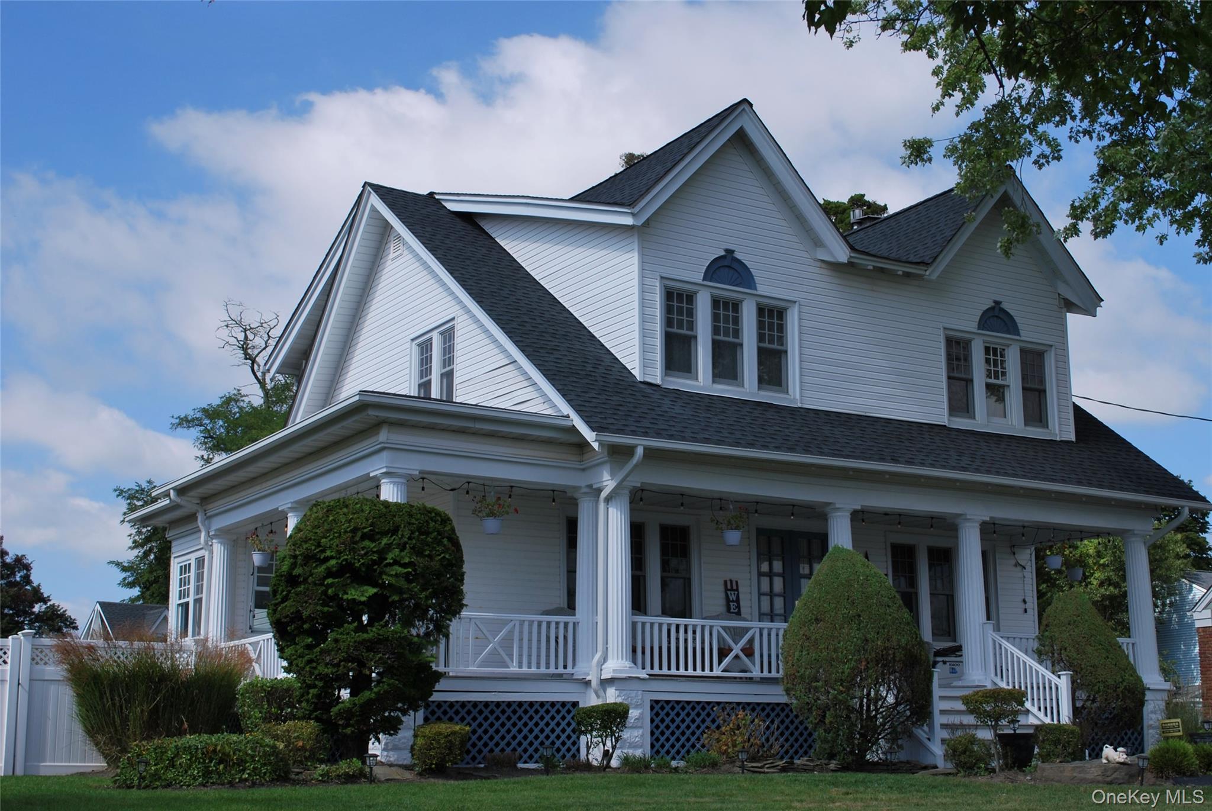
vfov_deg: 28.1
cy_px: 406
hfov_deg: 41.1
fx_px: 1618
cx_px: 606
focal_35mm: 48
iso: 100
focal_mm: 32
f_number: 8
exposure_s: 1/250
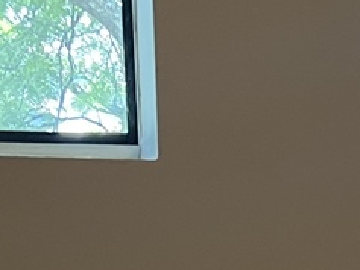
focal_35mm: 158
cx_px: 412
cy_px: 801
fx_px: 1644
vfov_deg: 8.1
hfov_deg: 12.3
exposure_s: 1/60
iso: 100
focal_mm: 5.7
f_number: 1.5
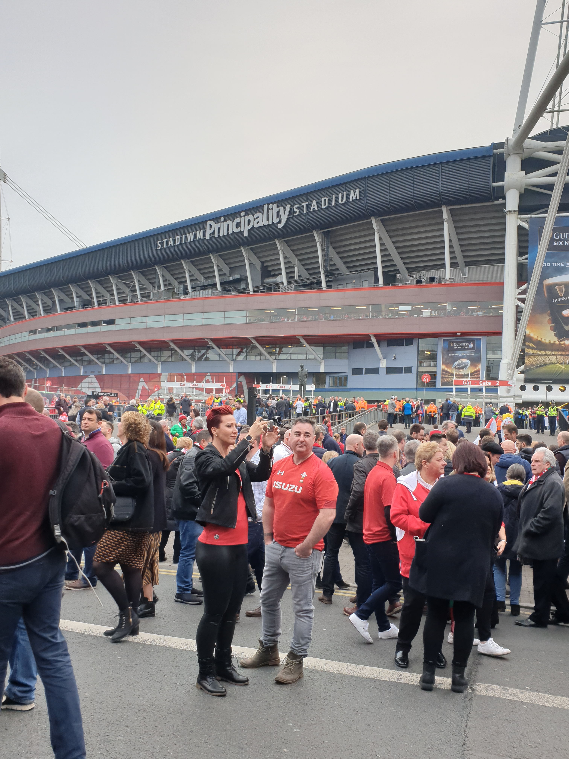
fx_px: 570
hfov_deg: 53.1
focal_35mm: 26
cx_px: 284
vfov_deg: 67.3
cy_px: 380
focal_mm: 4.3
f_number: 2.4
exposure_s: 1/636
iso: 50
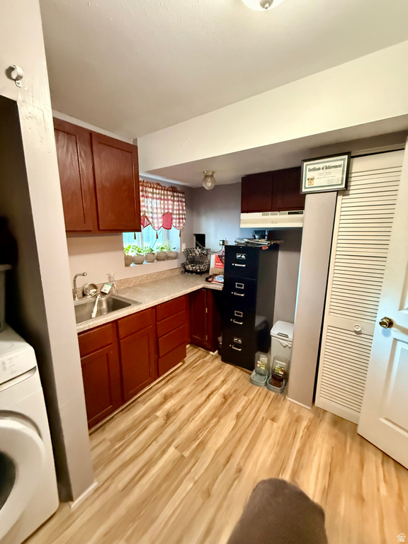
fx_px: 220
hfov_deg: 85.7
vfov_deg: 102.1
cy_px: 272
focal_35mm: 14
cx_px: 204
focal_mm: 2.22
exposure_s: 1/40
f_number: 2.2
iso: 1000
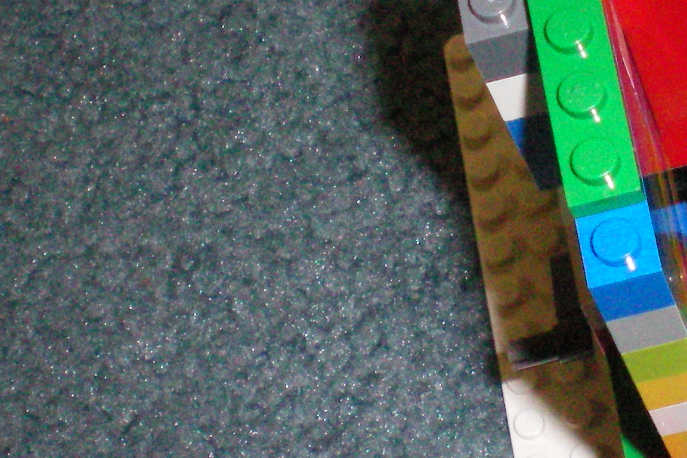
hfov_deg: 18.0
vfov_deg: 12.2
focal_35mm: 112
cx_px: 624
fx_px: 2137
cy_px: 169
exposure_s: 1/60
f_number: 4.6
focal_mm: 6.3
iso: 400
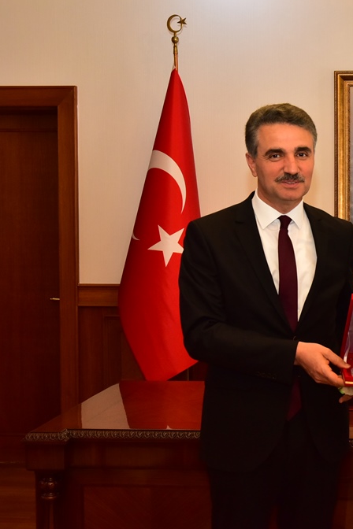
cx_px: 359
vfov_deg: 32.9
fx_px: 897
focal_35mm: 61
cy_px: 262
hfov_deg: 21.4
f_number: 9
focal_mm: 40
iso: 3200
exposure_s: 1/60
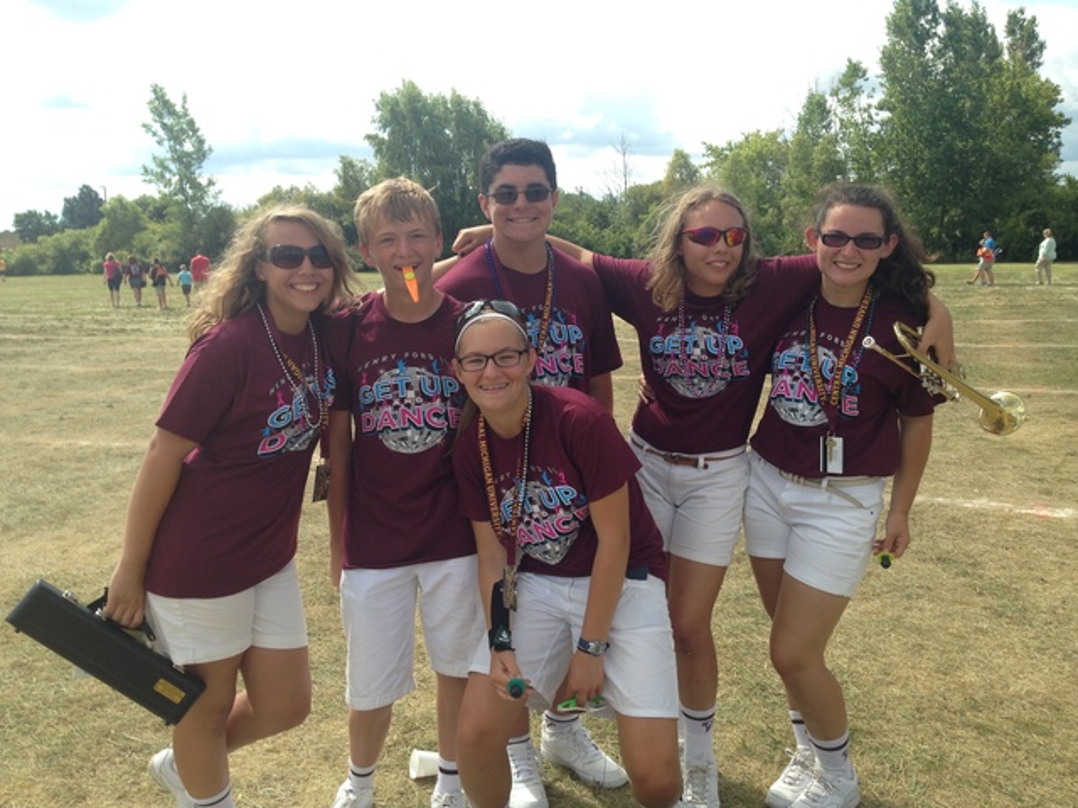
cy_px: 404
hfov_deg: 55.4
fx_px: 1028
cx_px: 539
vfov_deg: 42.9
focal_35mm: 33
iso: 50
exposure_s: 1/951
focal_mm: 4.12
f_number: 2.4
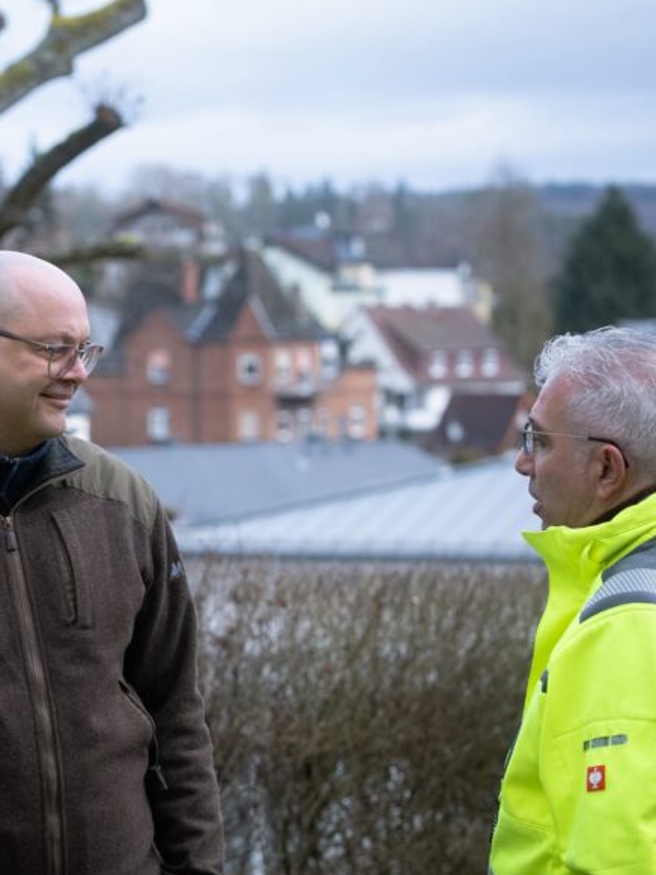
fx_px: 3641
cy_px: 495
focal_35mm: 144
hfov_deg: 10.2
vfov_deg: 13.7
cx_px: 68
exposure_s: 1/800
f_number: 4.5
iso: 640
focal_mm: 85
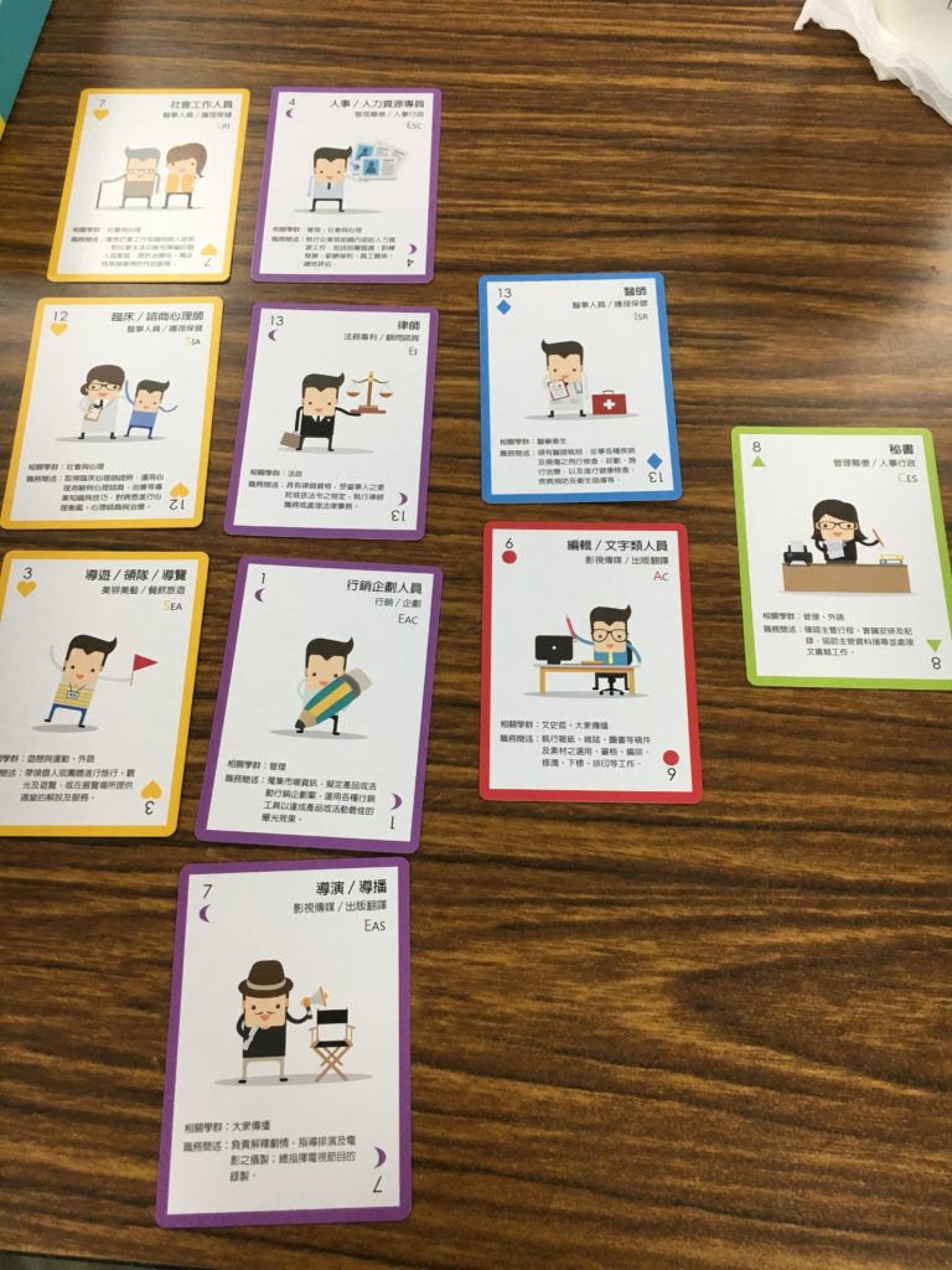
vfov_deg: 61.7
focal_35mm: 29
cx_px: 476
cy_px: 635
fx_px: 1063
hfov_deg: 48.2
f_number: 2.2
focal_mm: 4.15
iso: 40
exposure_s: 1/30
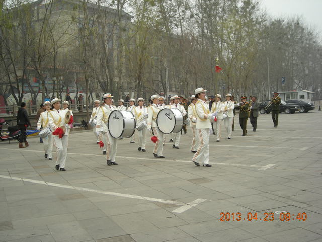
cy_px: 121
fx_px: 409
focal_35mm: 44
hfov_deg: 42.9
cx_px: 161
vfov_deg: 32.9
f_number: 3.1
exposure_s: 1/118
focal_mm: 7.1
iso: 50
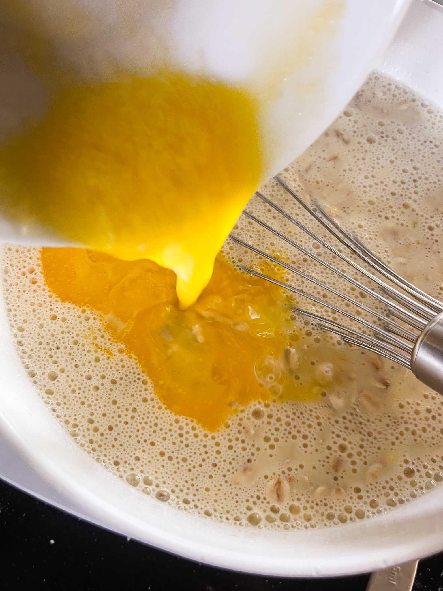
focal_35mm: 26
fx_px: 444
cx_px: 222
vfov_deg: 67.3
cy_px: 296
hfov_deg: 53.1
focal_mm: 5.1
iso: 125
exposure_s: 1/60
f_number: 1.6
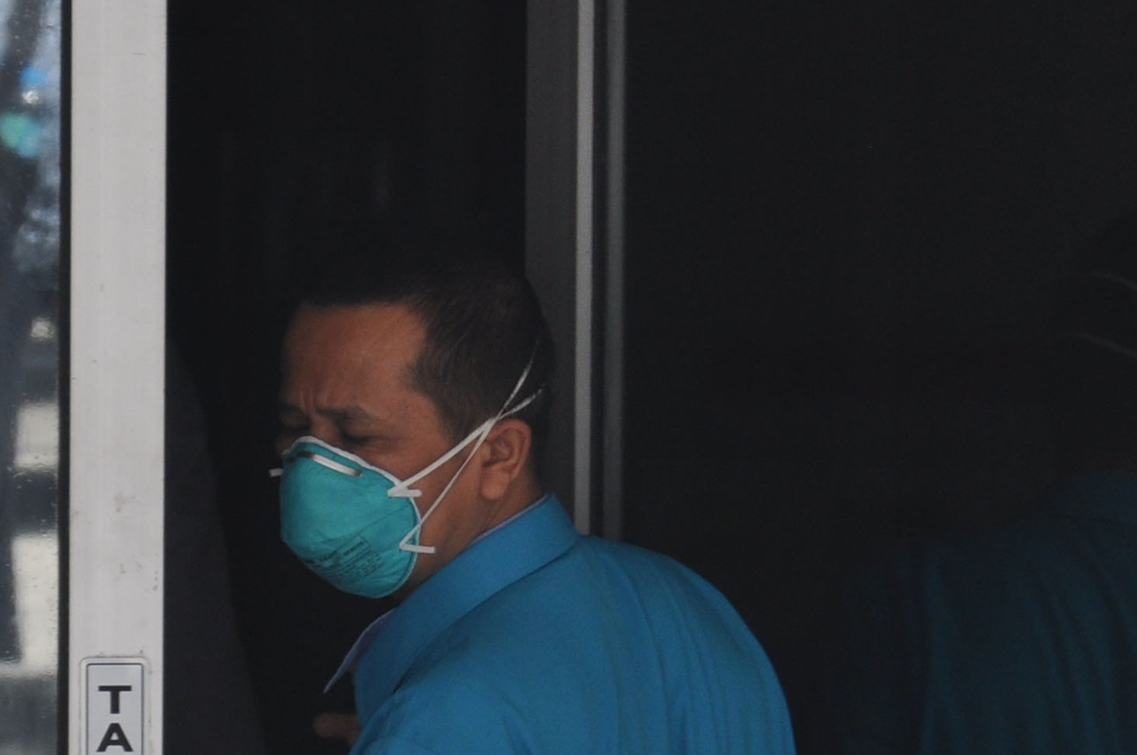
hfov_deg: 4.4
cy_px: 682
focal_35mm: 463
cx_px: 86
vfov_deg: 3.0
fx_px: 14621
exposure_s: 1/320
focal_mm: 105
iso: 200
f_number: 5.6
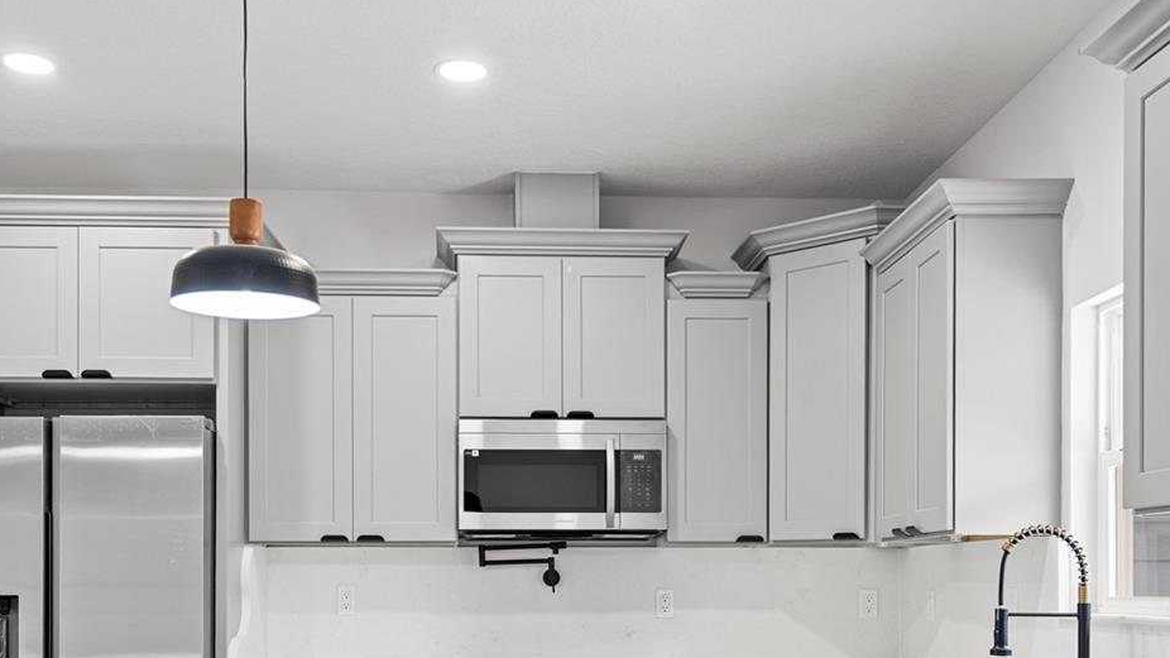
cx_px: 542
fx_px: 1179
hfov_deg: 52.7
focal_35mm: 38
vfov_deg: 29.3
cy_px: 648
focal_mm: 21
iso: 250
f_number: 4
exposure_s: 1/10
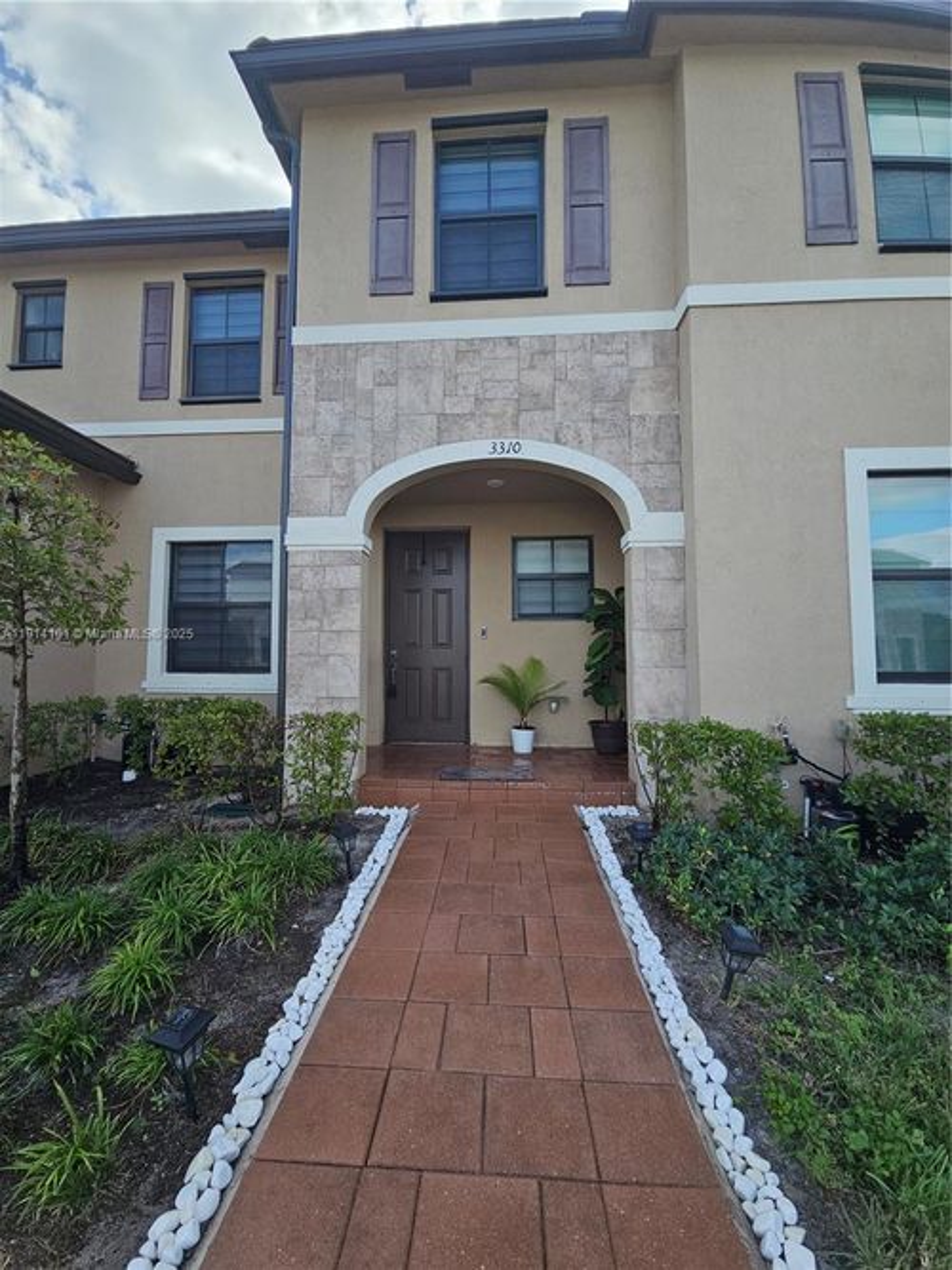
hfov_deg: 89.9
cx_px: 476
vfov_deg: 106.2
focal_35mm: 13
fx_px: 477
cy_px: 635
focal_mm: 2.2
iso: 50
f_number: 2.2
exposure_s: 1/1000
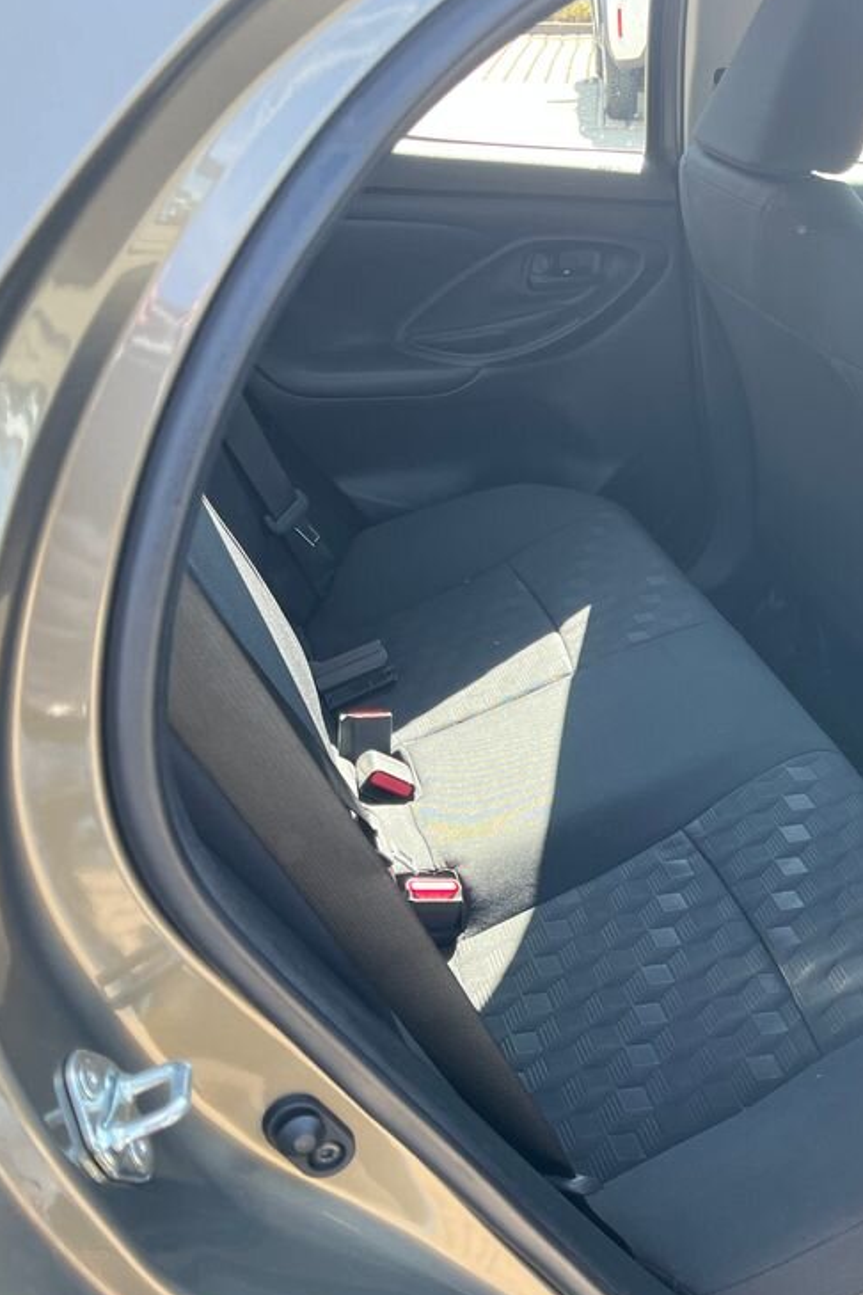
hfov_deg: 32.8
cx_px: 817
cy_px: 638
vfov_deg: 50.7
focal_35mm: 38
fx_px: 1366
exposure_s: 1/172
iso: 64
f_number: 1.6
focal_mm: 5.1
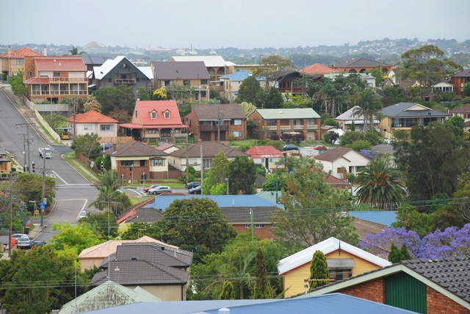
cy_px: 157
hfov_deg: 13.7
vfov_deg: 9.2
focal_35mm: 150
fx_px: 1960
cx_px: 235
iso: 200
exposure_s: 1/160
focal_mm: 100
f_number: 5.6
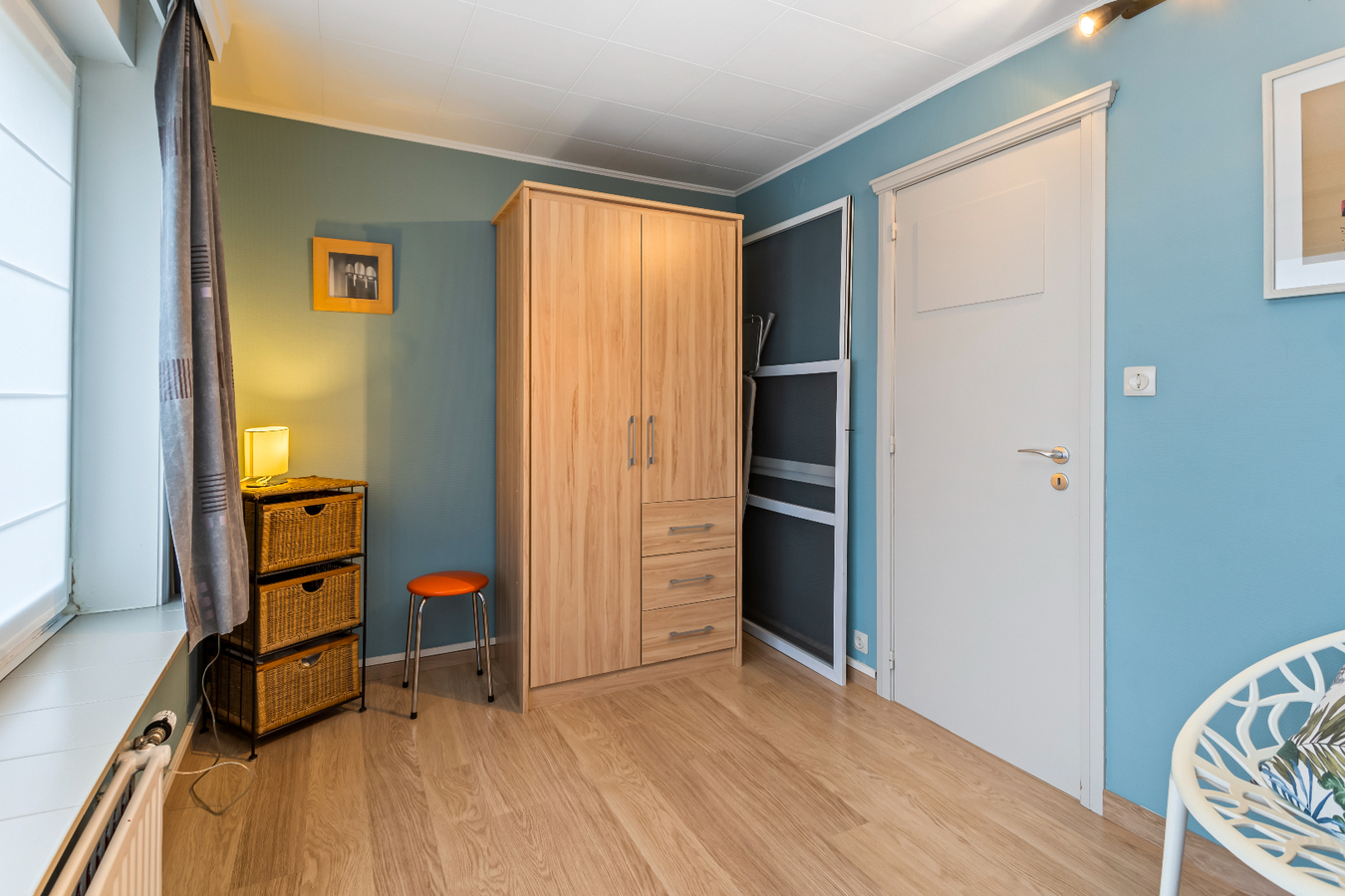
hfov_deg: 93.3
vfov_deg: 70.4
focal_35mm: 17
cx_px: 672
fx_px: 635
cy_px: 448
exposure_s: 1/1.43
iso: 160
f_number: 8
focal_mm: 17
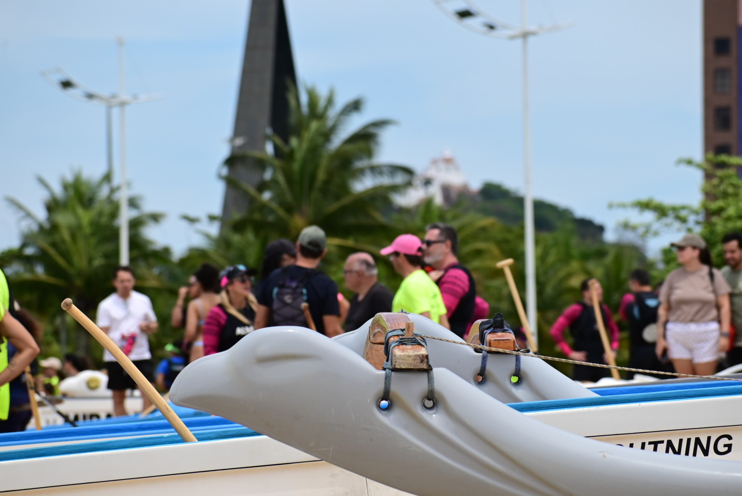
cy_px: 248
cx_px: 371
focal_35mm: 262
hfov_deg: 7.9
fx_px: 5405
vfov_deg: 5.3
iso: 320
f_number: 9
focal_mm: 175
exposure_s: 1/1250
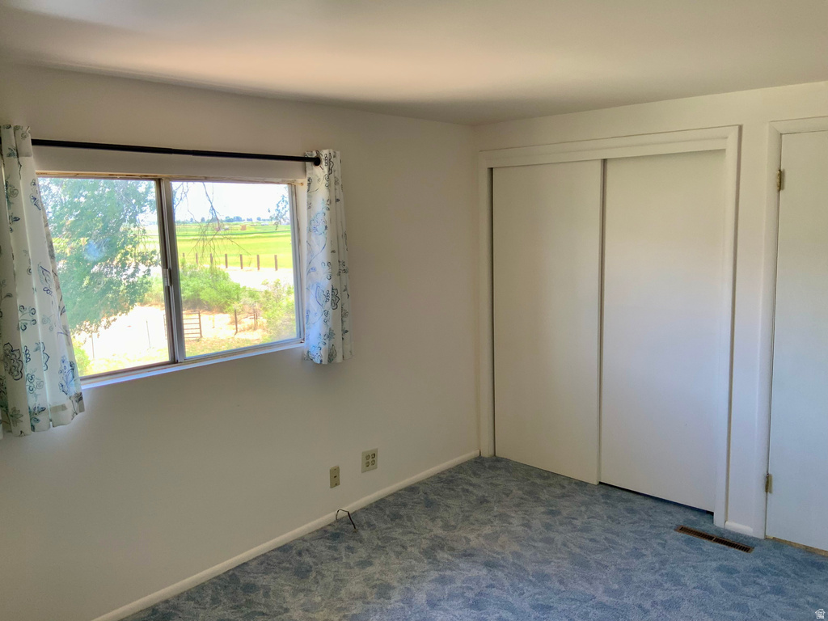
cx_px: 414
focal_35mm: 29
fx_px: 694
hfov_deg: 61.7
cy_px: 310
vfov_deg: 48.2
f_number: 1.8
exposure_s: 1/120
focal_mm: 3
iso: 64
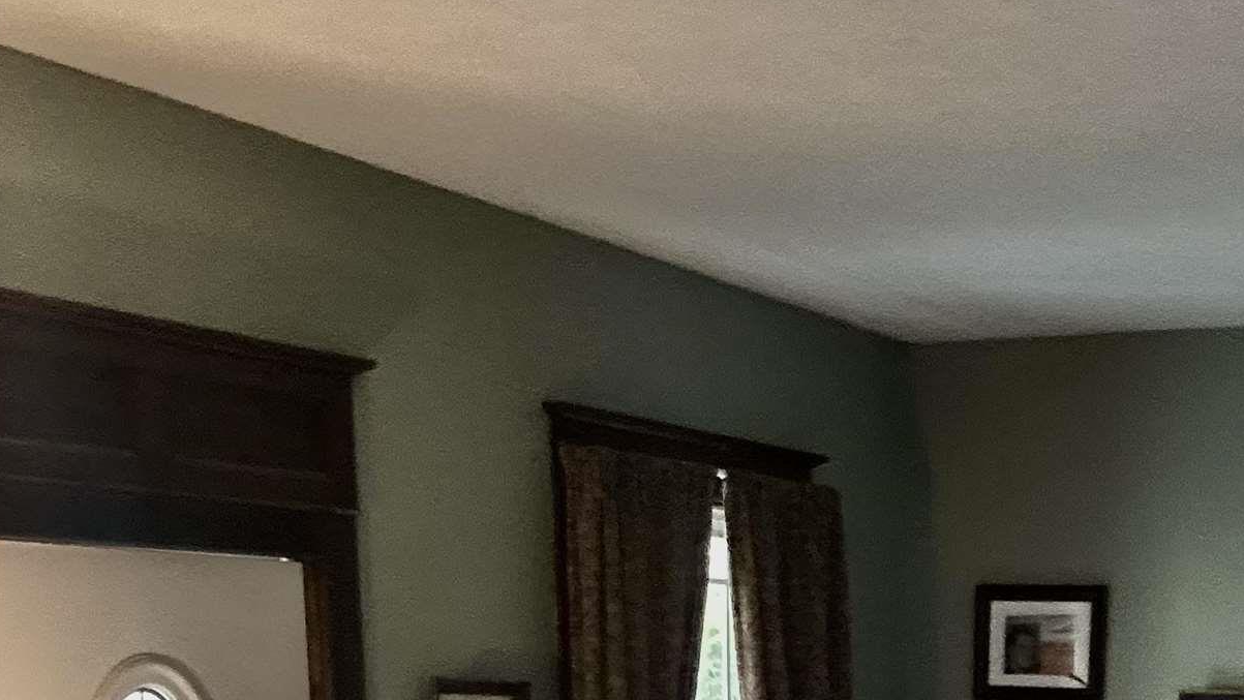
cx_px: 915
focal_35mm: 64
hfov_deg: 32.3
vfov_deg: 16.6
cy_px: 1130
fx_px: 2111
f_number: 1.9
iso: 500
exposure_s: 1/24
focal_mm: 2.69
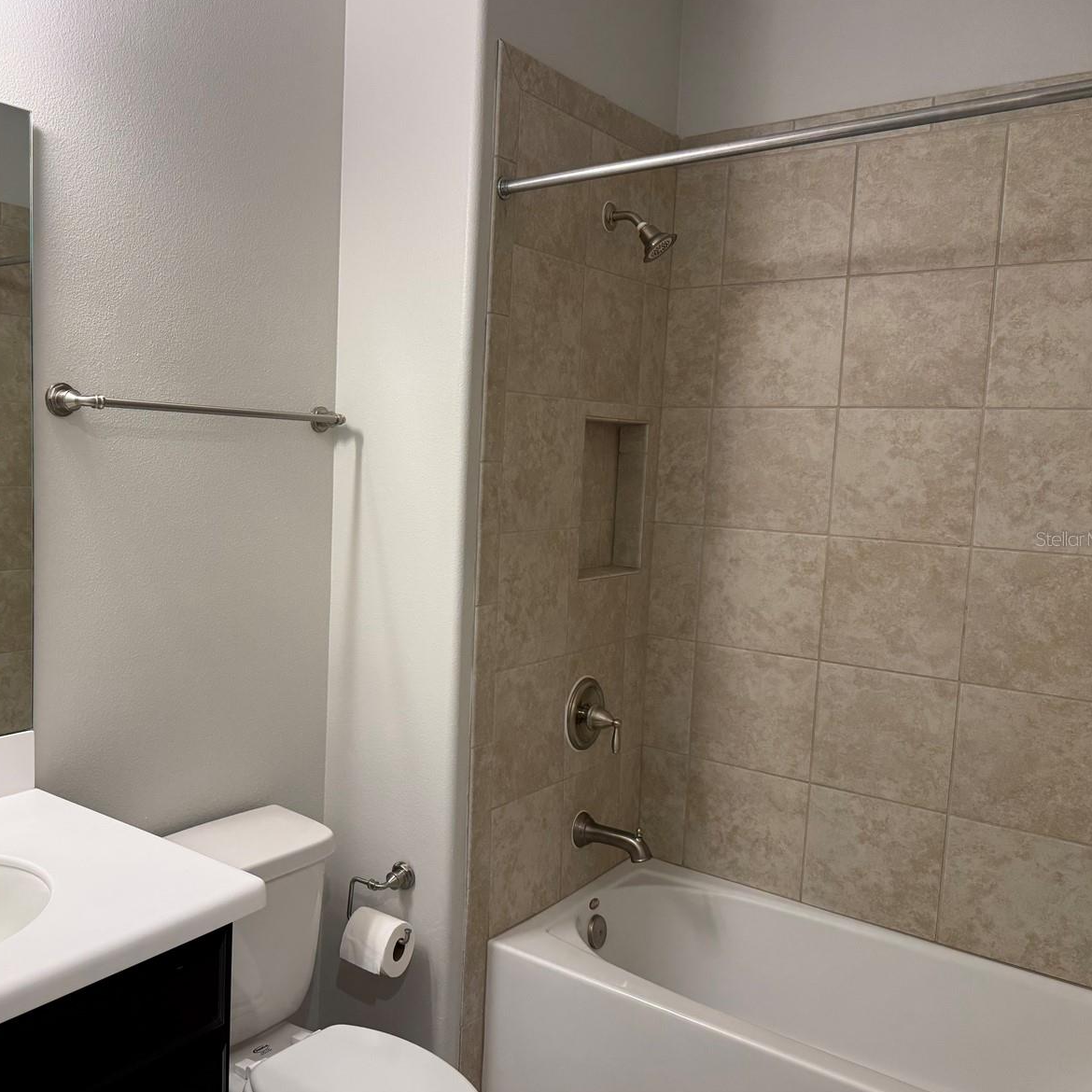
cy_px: 539
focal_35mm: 29
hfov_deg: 54.7
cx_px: 377
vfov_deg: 55.6
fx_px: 1035
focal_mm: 6.76
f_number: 1.78
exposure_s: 1/120
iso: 200
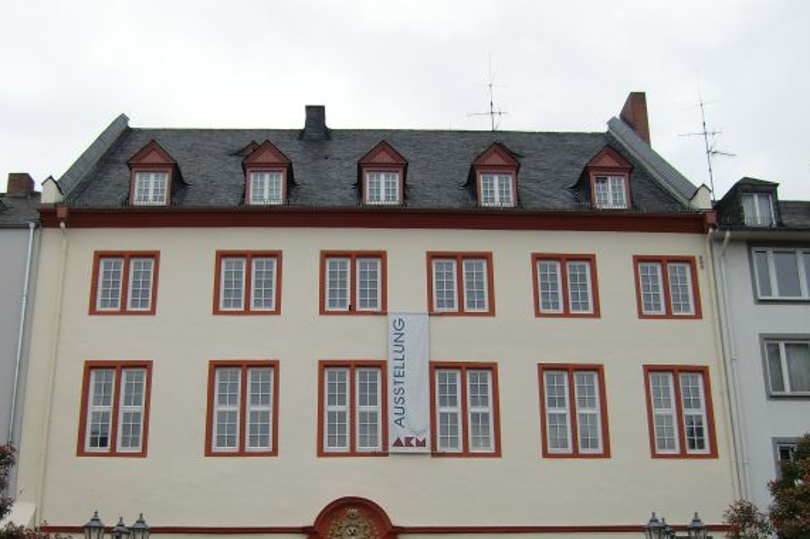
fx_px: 787
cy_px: 423
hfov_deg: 54.3
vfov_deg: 36.6
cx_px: 355
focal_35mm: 35
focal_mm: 4.3
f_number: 3.2
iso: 64
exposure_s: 1/200
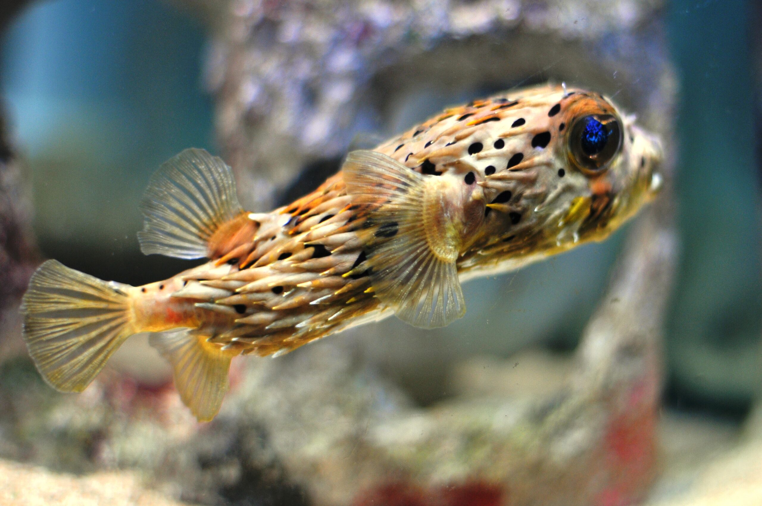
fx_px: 1585
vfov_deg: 18.1
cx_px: 381
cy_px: 253
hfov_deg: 27.0
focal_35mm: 75
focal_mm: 50
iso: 400
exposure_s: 1/200
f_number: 1.4
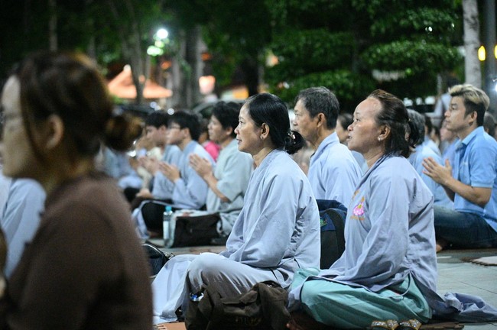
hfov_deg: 17.1
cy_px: 165
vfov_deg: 11.4
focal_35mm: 120
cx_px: 248
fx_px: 1655
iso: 40000
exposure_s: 1/250
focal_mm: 120
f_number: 4
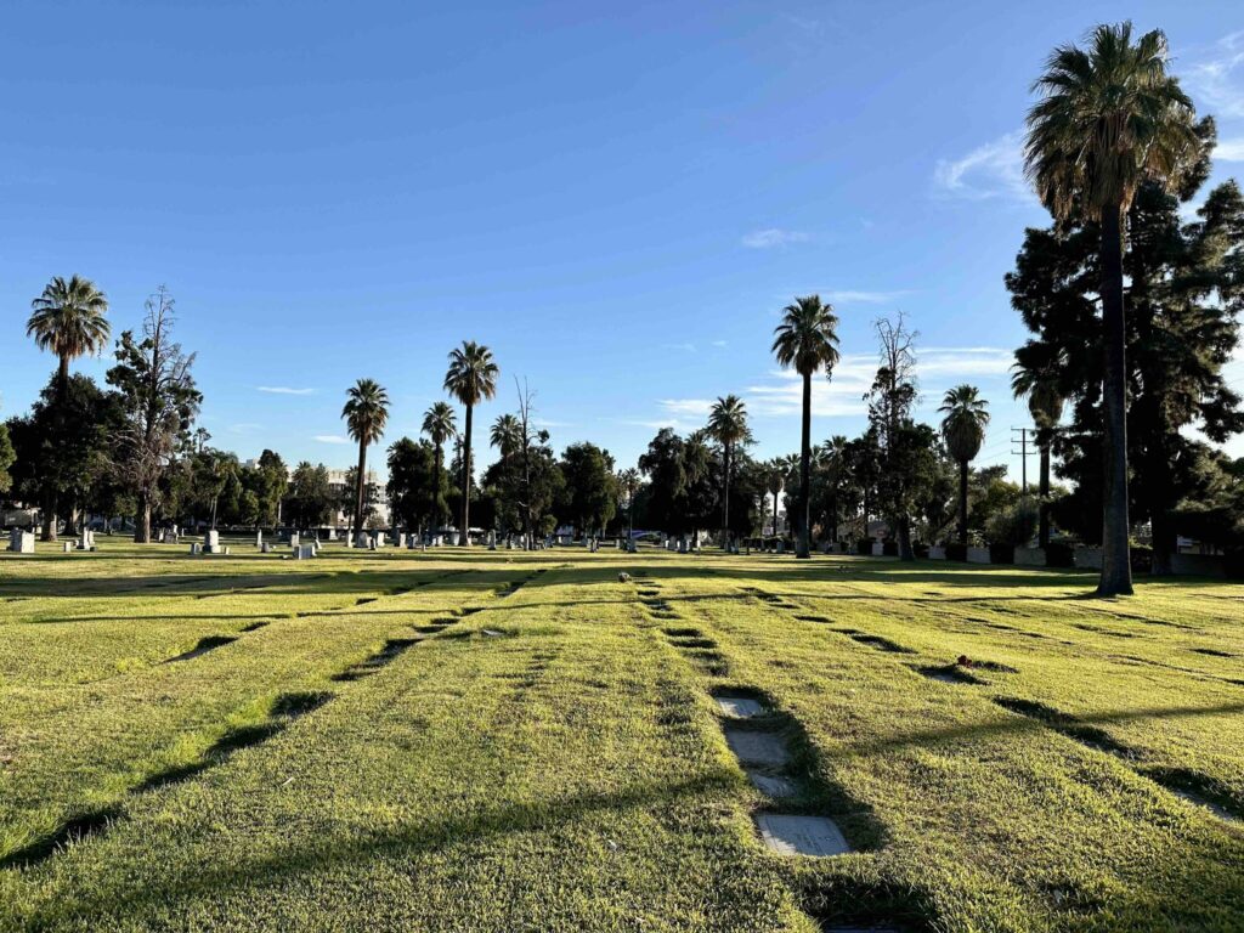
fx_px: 862
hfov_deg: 71.6
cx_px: 622
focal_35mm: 24
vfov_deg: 56.8
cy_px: 466
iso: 80
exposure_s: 1/3155
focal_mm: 6.86
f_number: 1.78
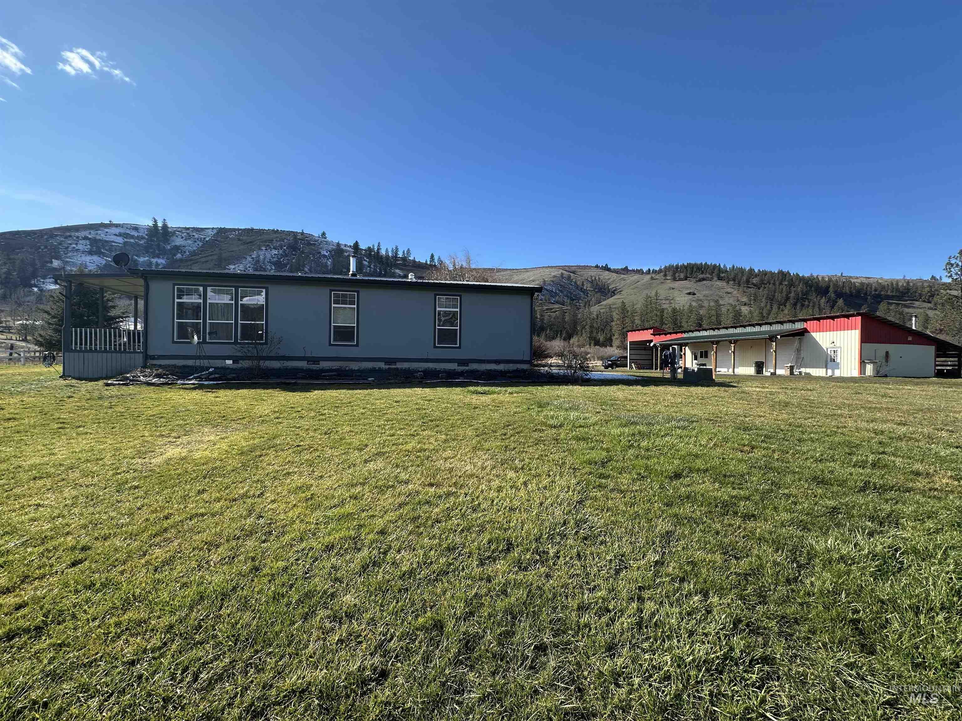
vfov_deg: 85.7
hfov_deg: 102.1
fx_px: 389
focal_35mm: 14
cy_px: 360
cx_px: 481
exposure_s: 1/924
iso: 50
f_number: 2.2
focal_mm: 2.22
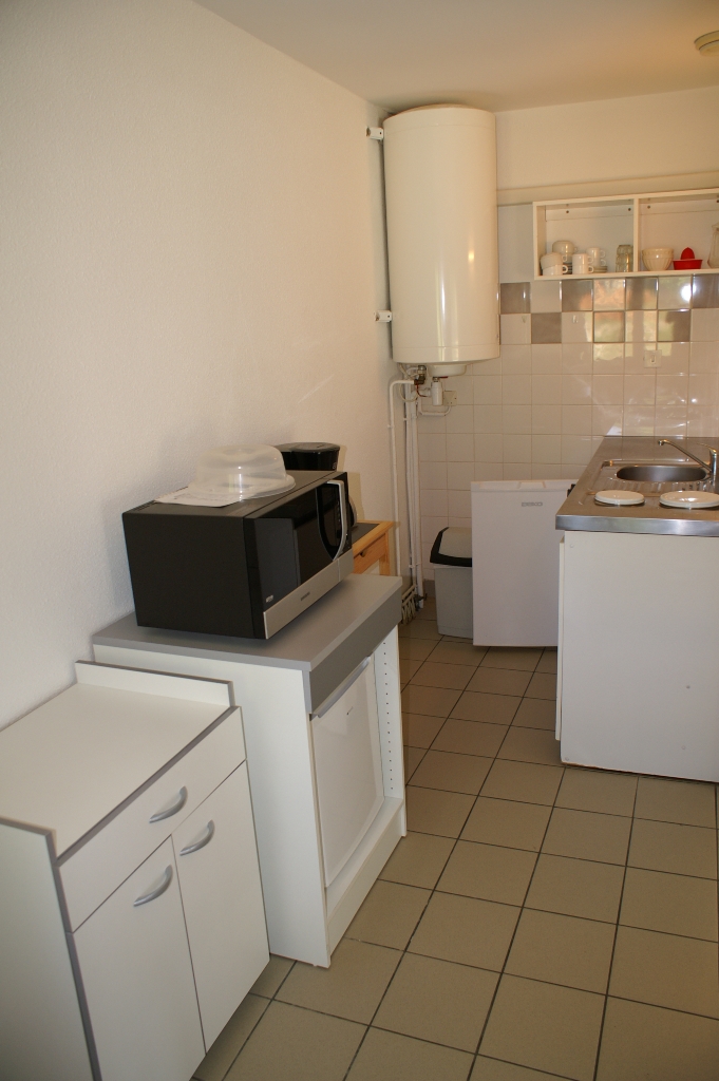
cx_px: 360
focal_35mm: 27
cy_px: 540
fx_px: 810
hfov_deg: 47.9
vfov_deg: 67.4
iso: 320
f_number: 3.5
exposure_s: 1/80
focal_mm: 18
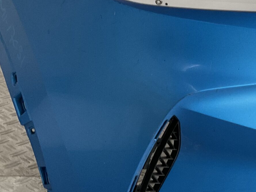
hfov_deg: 21.3
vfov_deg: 17.8
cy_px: 77
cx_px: 335
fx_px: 614
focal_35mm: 83
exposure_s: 1/60
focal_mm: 3
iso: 50
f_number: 1.8
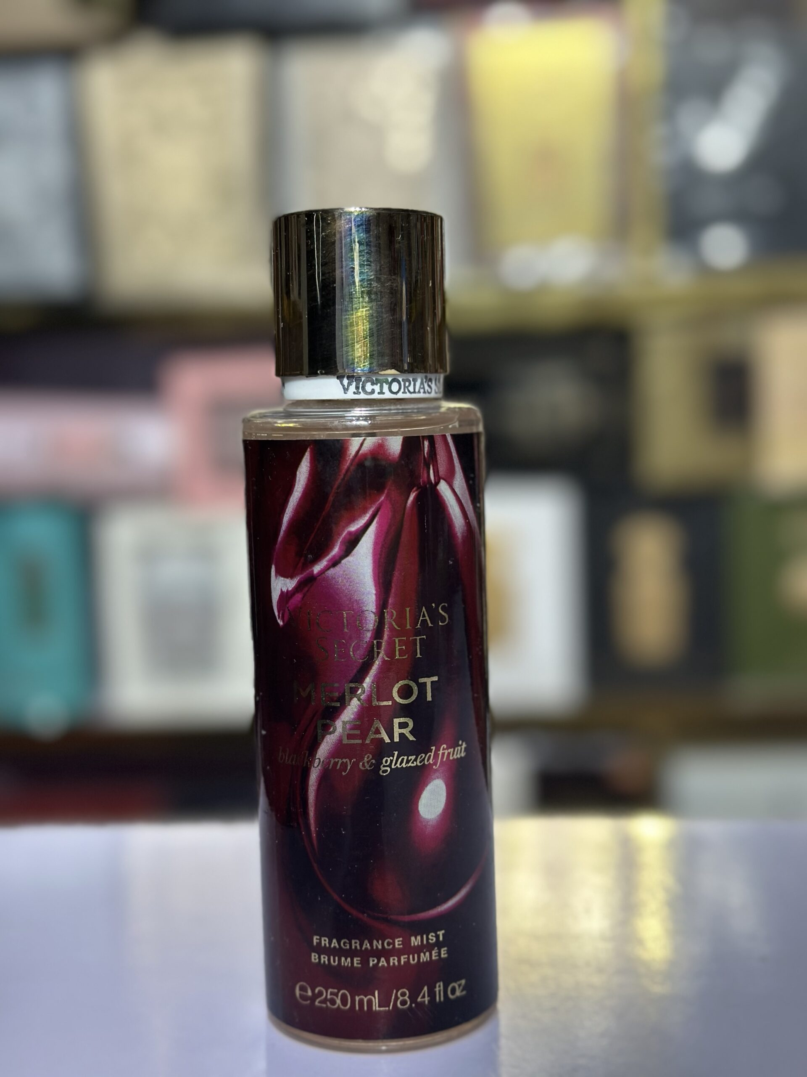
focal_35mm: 48
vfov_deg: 39.7
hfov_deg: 30.3
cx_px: 404
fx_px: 1492
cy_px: 538
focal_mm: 6.86
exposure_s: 1/208
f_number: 1.78
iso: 80
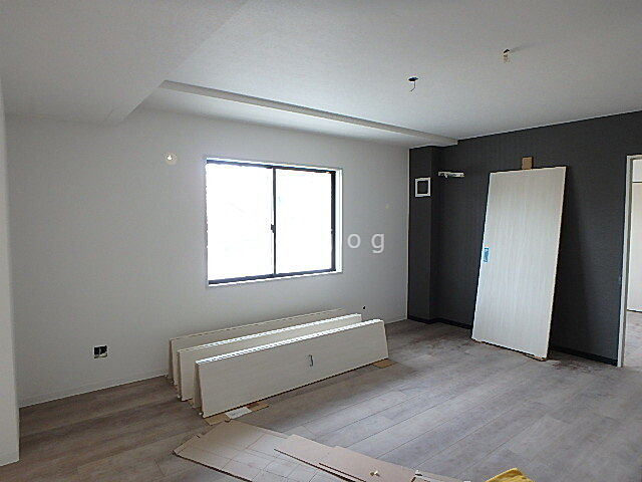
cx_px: 321
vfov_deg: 63.4
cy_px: 241
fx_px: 389
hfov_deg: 79.0
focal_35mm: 21
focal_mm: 3.7
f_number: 3.5
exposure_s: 1/40
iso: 200
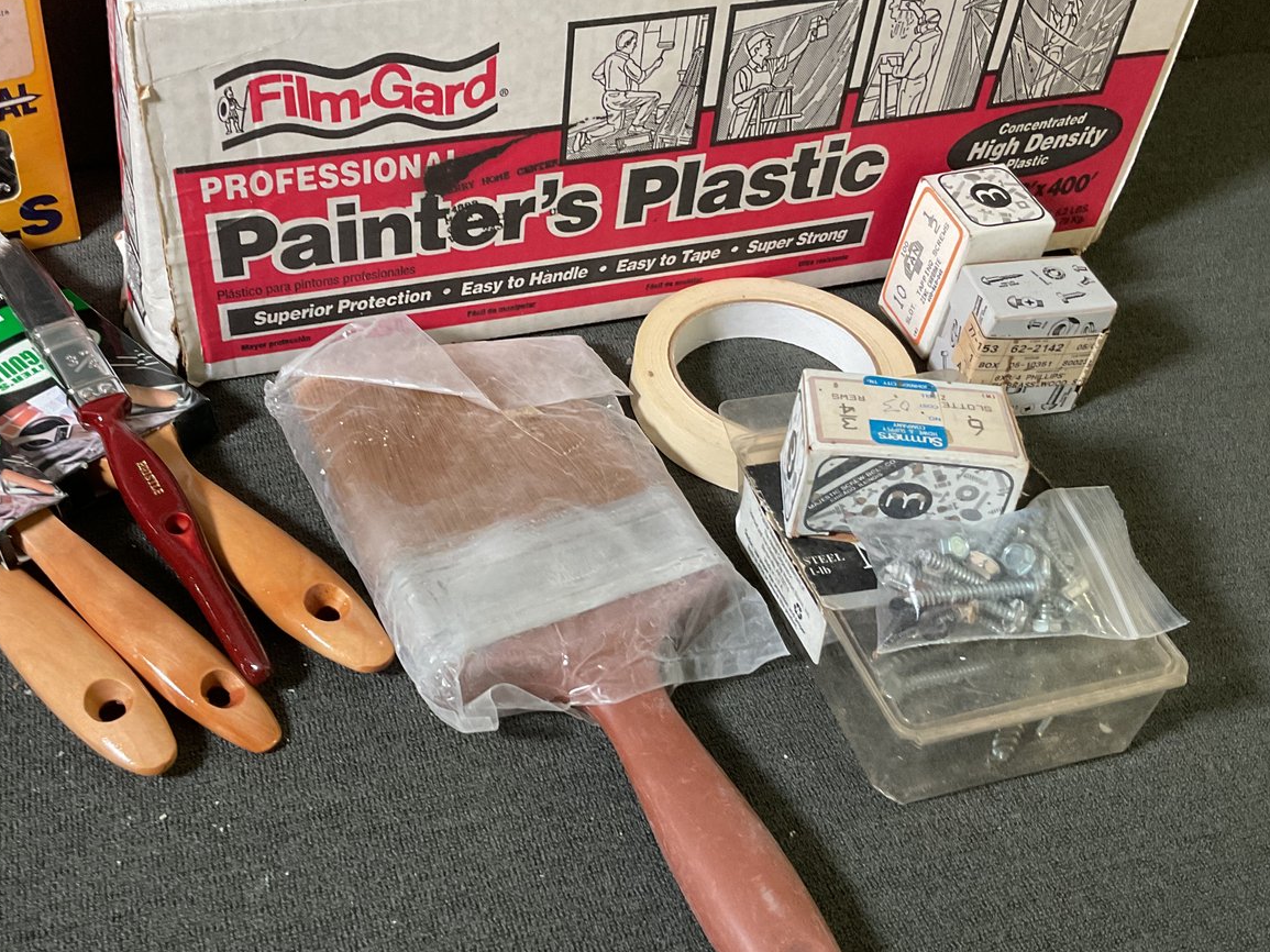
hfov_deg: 48.9
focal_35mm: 38
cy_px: 424
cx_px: 551
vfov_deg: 37.7
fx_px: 1394
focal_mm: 3
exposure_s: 1/60
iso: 160
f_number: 1.8
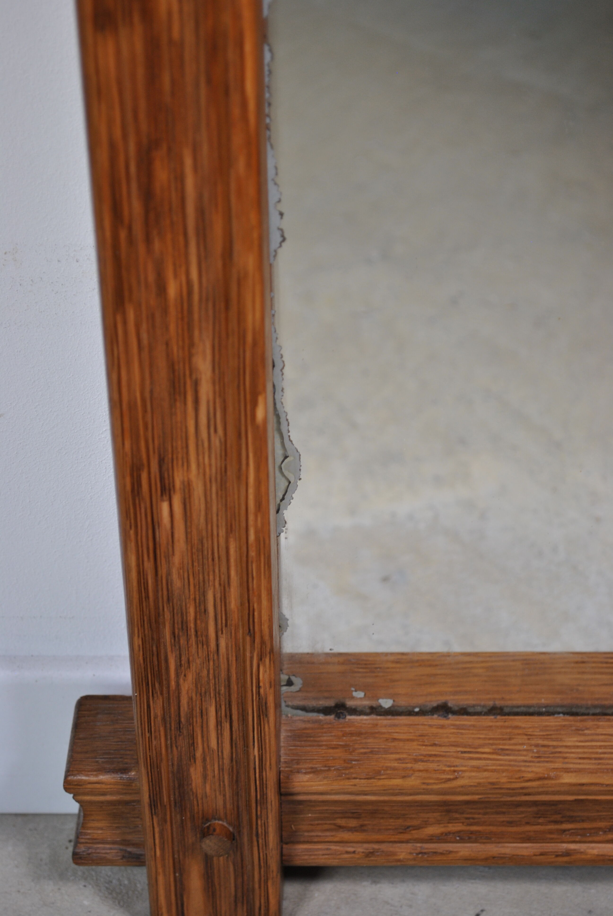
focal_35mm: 82
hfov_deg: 16.6
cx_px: 306
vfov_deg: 24.6
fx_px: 2101
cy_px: 458
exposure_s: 1/50
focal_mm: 55
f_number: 5.6
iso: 200
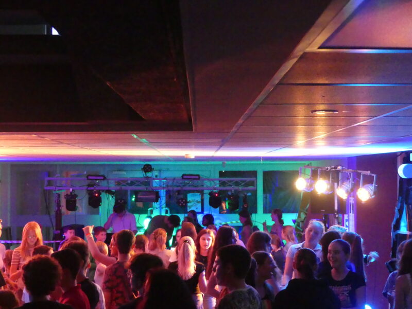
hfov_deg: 30.7
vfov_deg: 23.3
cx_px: 206
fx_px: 750
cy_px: 154
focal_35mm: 63
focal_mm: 11.4
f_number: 2.8
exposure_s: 1/50
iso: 3200
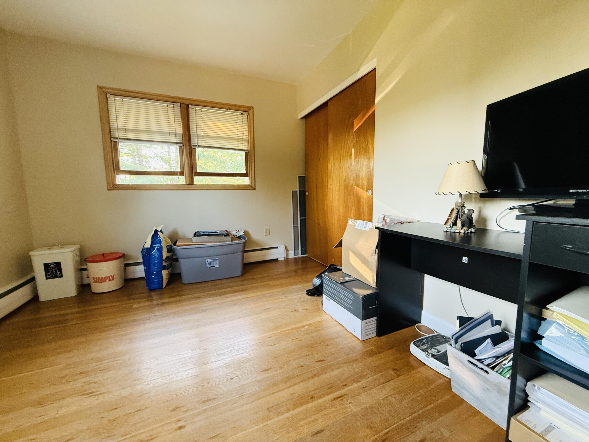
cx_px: 294
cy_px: 221
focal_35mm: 14
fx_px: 238
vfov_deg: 85.7
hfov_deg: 102.1
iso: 400
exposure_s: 1/60
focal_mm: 2.22
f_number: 2.2
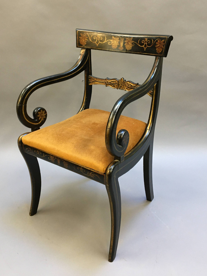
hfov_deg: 37.7
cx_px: 94
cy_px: 121
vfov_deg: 48.9
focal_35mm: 38
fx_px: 303
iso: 160
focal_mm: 4.15
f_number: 2.2
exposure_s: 1/33
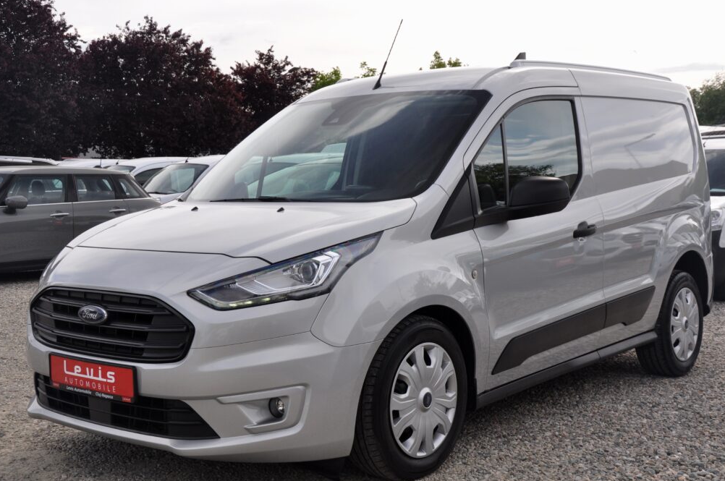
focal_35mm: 46
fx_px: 925
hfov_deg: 42.8
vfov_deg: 29.2
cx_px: 362
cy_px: 243
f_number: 9
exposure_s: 1/320
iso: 500
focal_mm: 30
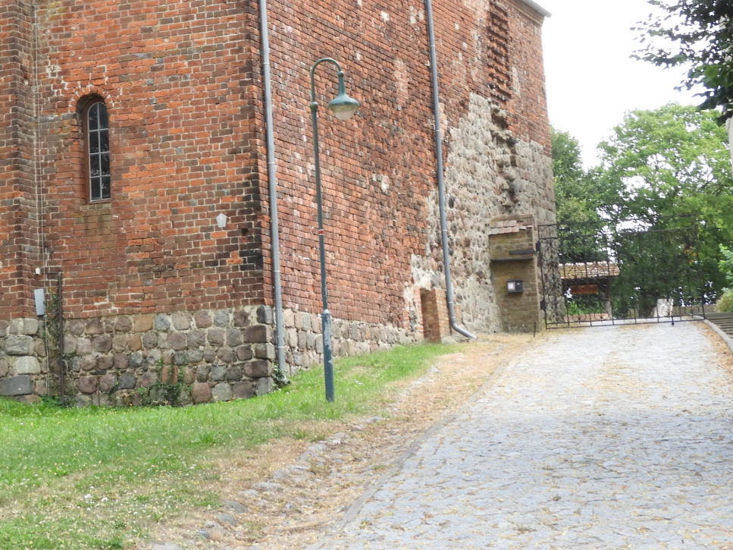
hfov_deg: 20.7
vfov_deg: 15.6
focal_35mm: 94
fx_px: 1990
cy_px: 73
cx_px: 182
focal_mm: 7.2
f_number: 3.8
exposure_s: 1/125
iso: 100
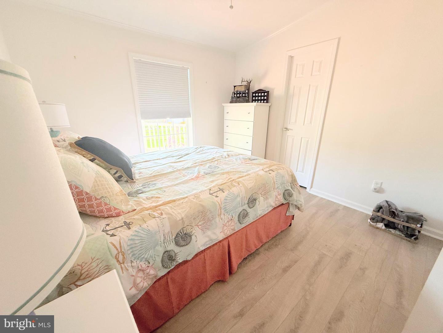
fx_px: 179
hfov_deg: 102.1
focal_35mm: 14
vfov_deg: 85.7
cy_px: 166
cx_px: 222
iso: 200
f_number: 2.2
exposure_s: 1/99
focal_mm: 2.22
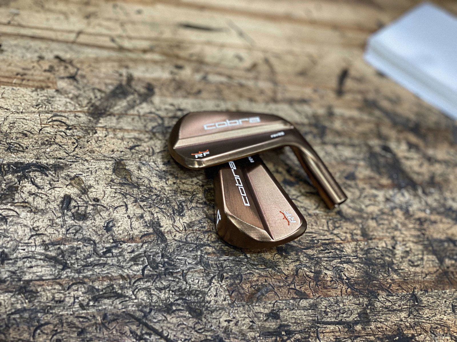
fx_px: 687
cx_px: 228
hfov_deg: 36.8
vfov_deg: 28.0
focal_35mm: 52
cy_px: 171
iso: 125
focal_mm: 6
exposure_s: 1/60
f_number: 2
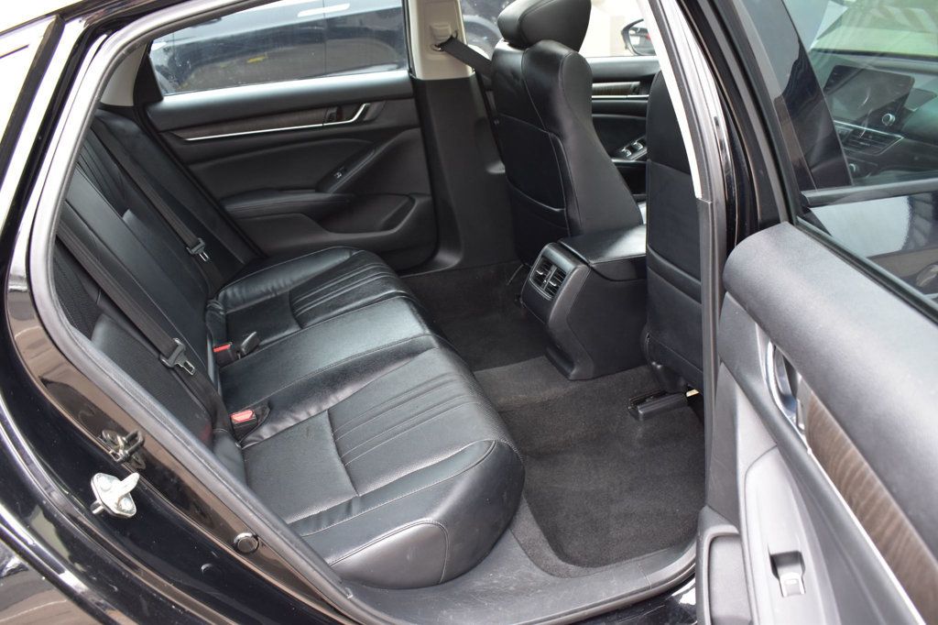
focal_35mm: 30
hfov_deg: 61.9
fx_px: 781
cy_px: 312
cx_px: 469
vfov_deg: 43.6
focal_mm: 20
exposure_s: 1/15
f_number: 6.3
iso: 450
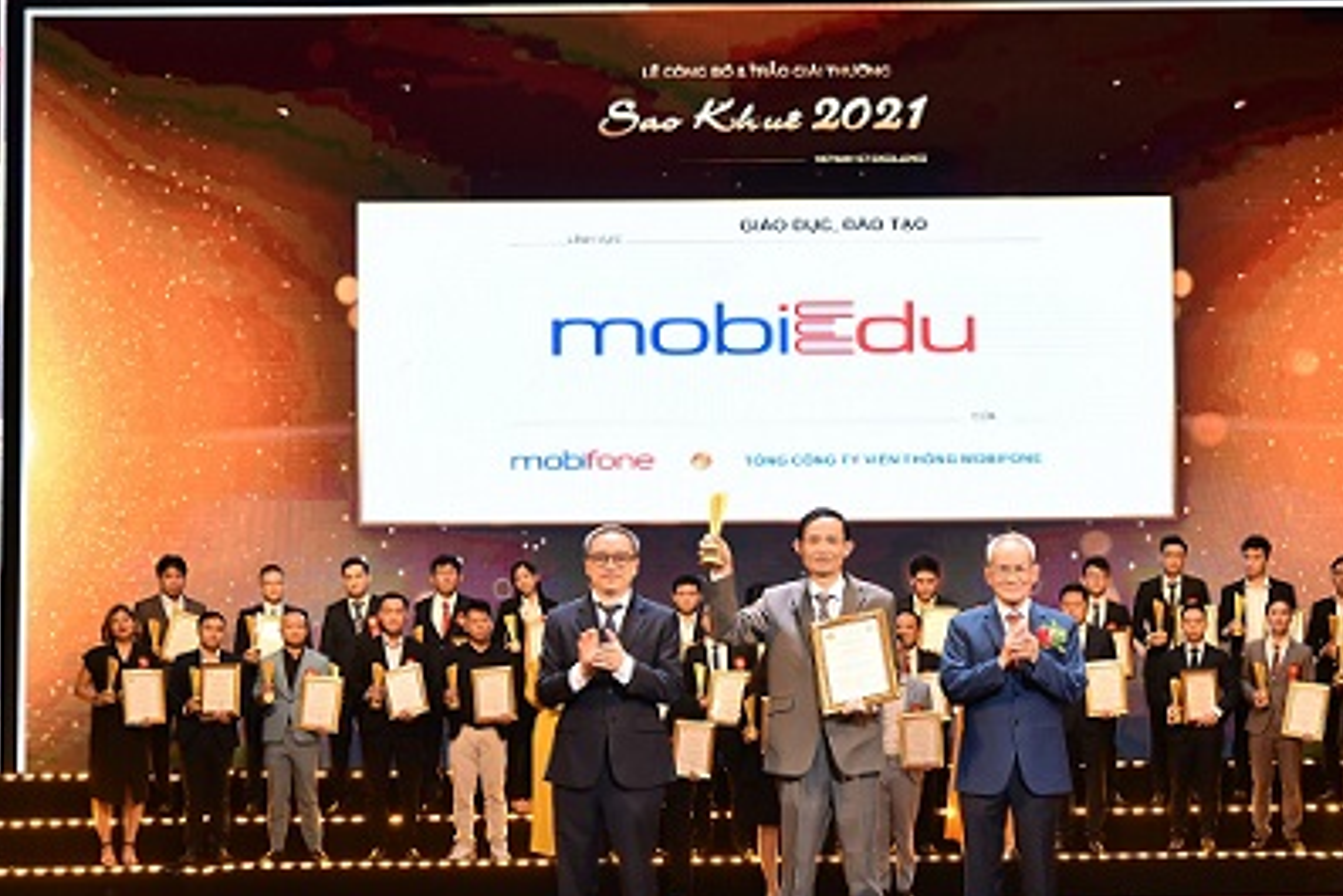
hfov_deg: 25.9
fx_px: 2911
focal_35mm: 78
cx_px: 795
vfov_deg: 17.5
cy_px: 522
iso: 800
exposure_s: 1/160
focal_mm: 62
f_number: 4
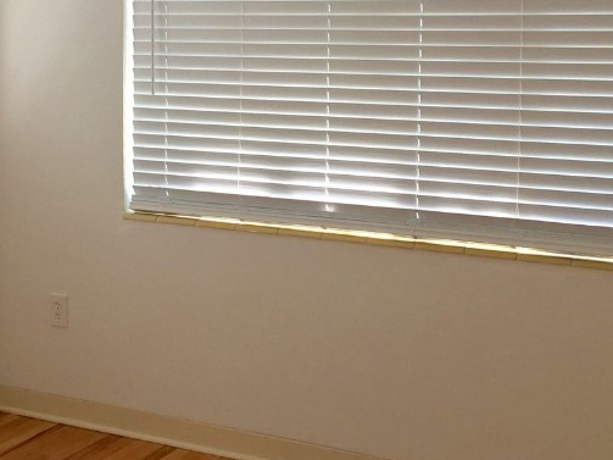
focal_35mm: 59
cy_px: 171
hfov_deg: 32.7
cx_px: 272
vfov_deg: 24.7
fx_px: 1045
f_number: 2.2
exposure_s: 1/120
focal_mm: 4.15
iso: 50
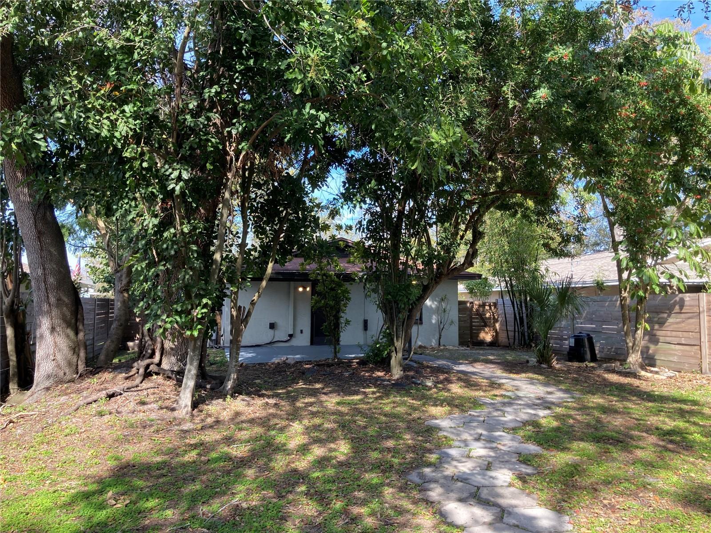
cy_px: 266
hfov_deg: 63.4
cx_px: 356
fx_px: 575
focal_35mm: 28
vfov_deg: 49.7
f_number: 1.8
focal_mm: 3.99
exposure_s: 1/233
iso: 20
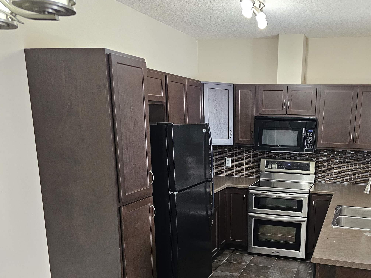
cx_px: 271
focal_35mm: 35
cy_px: 210
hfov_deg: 50.8
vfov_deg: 39.5
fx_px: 375
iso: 640
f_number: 1.7
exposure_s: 1/120
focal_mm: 6.3
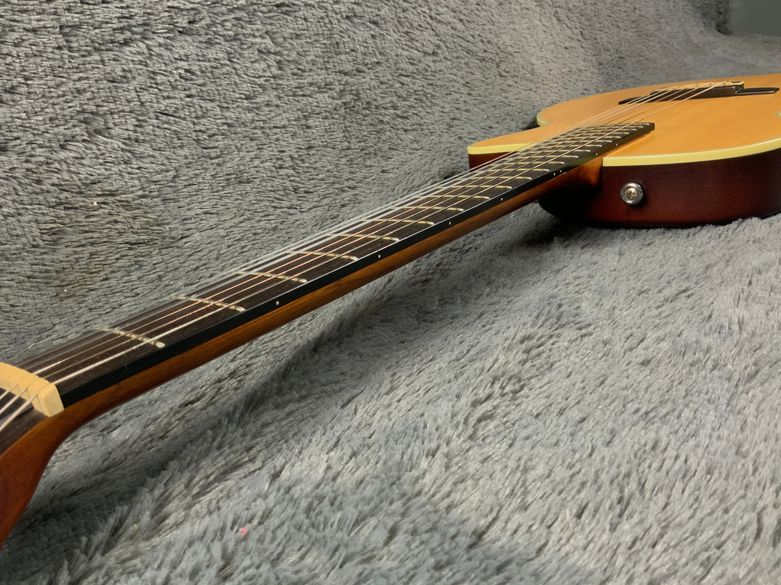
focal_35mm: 30
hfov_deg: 60.0
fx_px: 677
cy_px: 295
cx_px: 379
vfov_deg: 46.8
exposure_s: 1/50
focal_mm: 3
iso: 100
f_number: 1.8
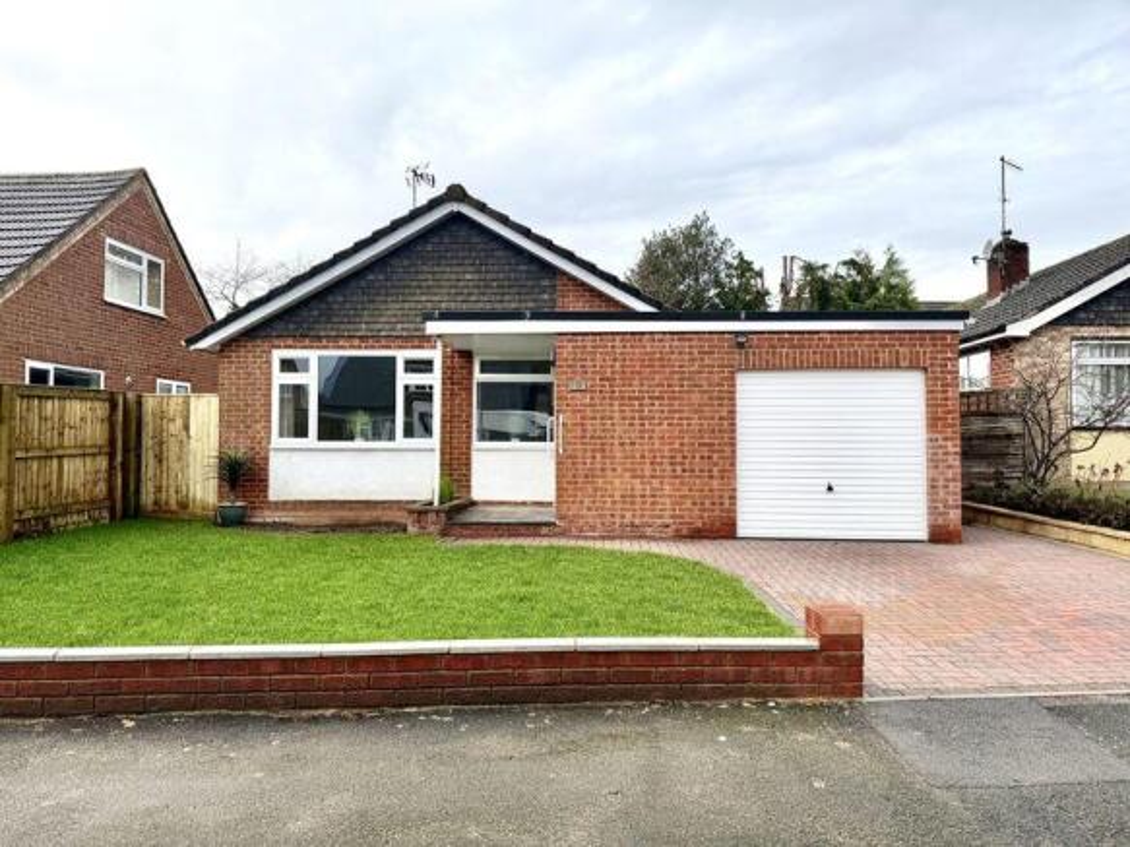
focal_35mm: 24
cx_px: 565
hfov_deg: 71.6
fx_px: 783
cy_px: 424
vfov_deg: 56.8
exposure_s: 1/1106
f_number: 1.78
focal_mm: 6.76
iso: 80
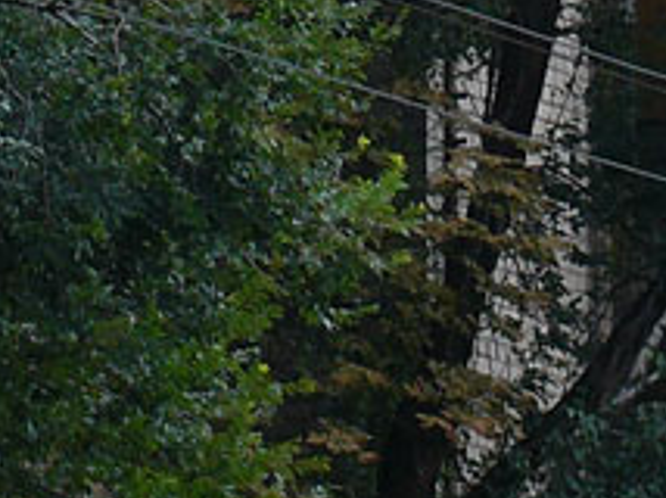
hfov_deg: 3.3
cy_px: 1015
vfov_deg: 2.5
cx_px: 1363
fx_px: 11416
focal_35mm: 594
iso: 100
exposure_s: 1/400
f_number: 3.2
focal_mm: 20.7
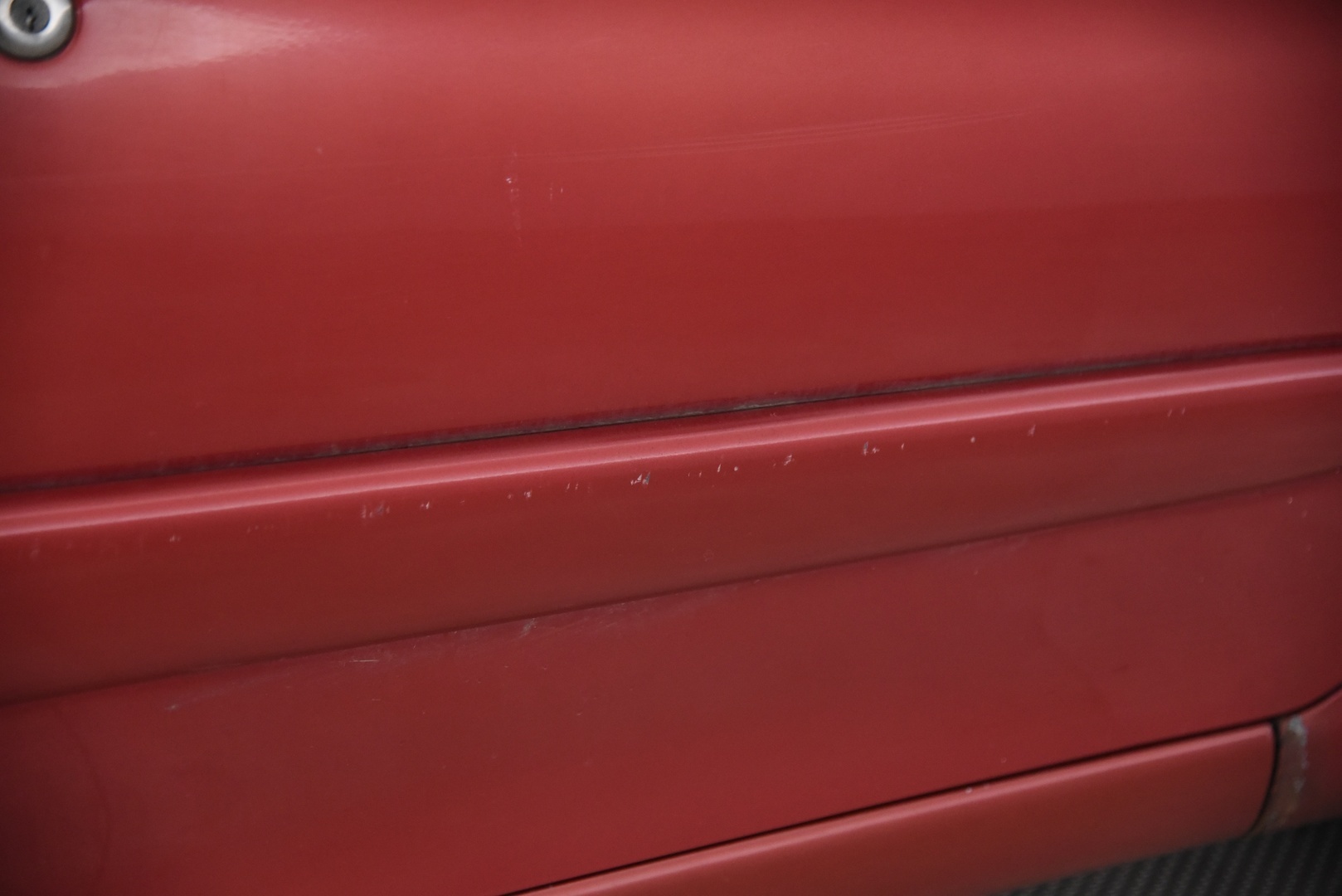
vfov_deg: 18.2
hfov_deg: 27.0
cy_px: 448
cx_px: 671
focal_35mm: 75
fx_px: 2797
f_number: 4
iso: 4000
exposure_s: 1/80
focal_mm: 75
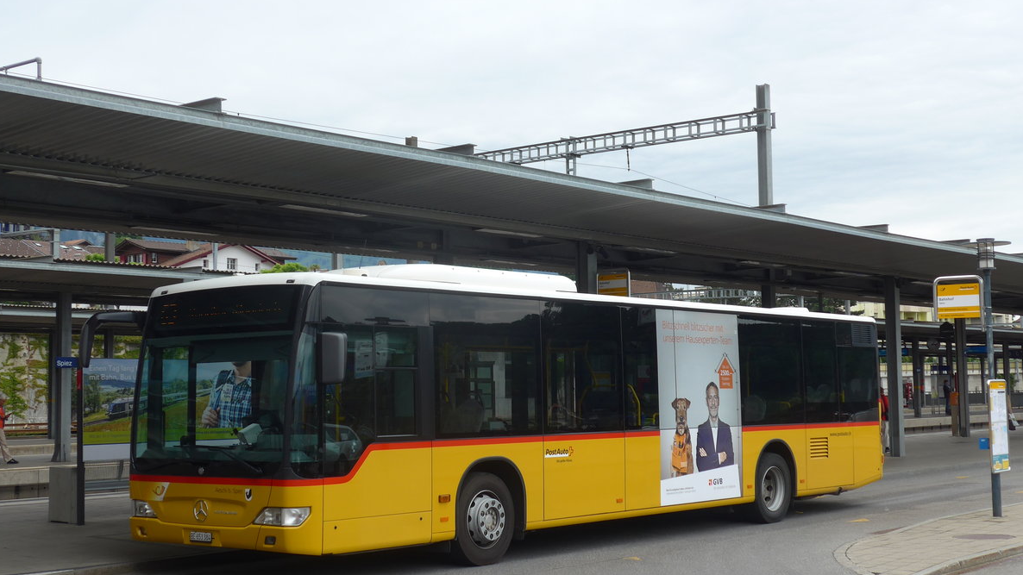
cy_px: 288
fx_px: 1465
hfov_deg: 38.5
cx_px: 506
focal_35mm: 54
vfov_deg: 22.2
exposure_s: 1/400
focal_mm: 10.1
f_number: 3.2
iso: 80
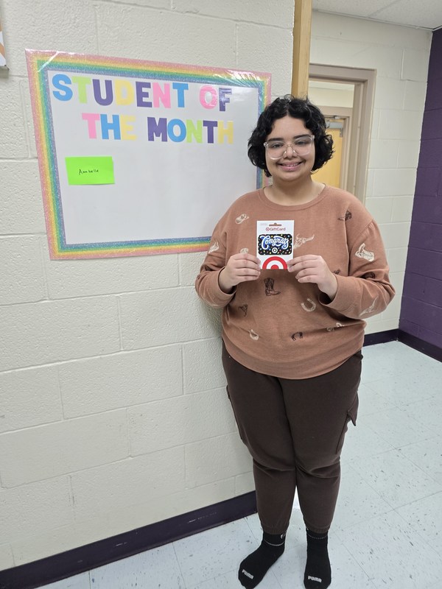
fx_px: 392
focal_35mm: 23
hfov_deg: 58.9
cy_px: 294
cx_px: 221
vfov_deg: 73.9
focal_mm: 6.3
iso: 250
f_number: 1.7
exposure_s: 1/120
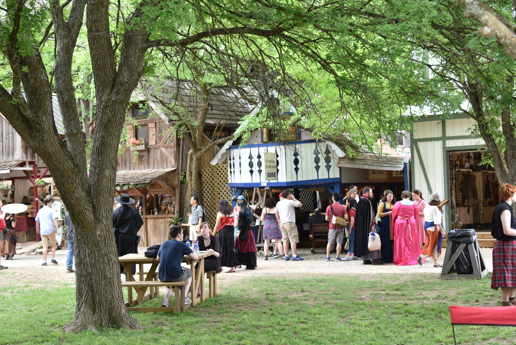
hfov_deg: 33.4
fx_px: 860
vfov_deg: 22.6
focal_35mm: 60
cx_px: 235
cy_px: 152
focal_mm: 50
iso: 220
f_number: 4
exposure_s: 1/100
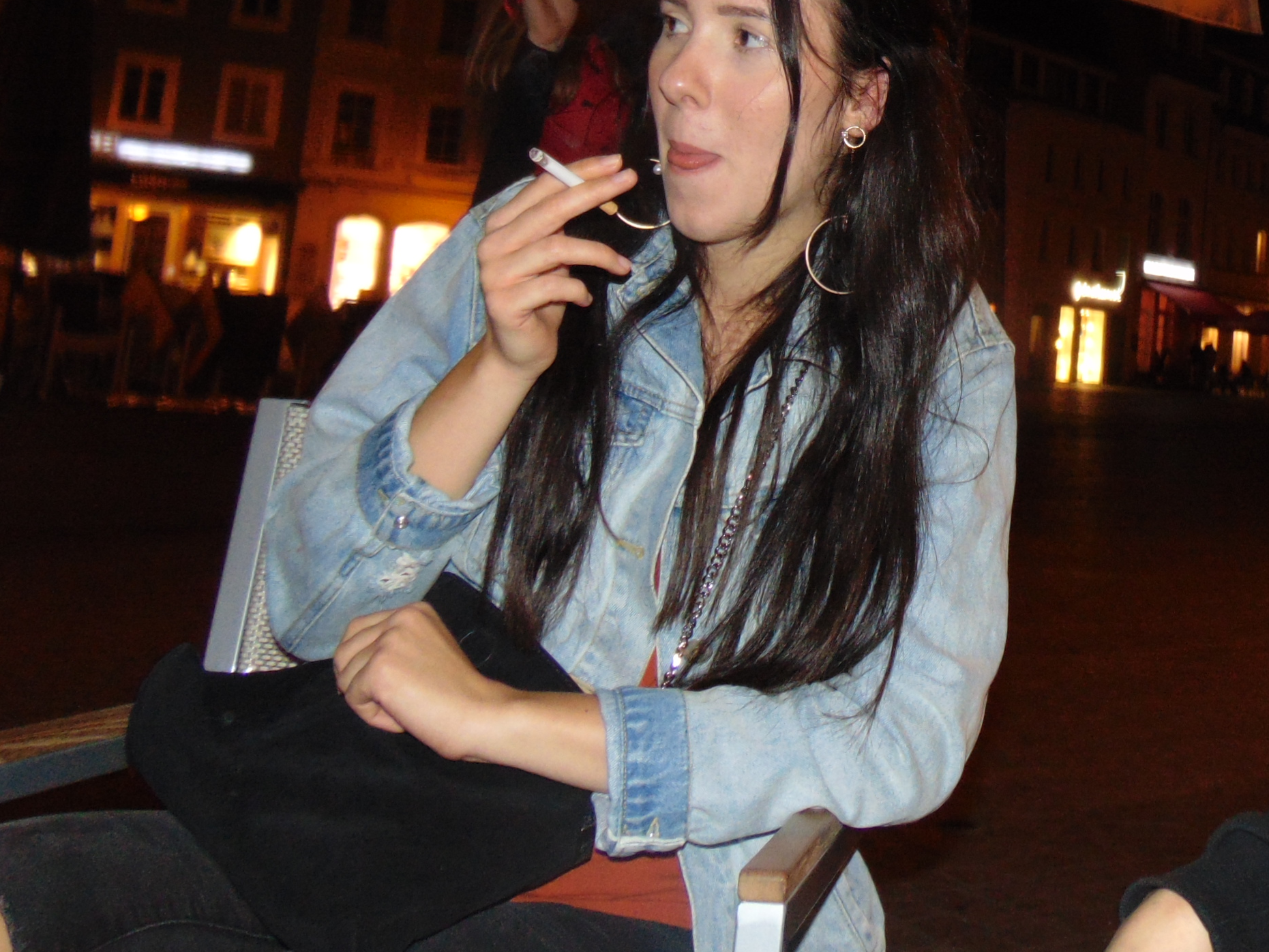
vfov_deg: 28.7
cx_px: 1024
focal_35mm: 49
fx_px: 1796
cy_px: 126
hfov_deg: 37.4
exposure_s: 1/8
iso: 200
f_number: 3
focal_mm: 4.5
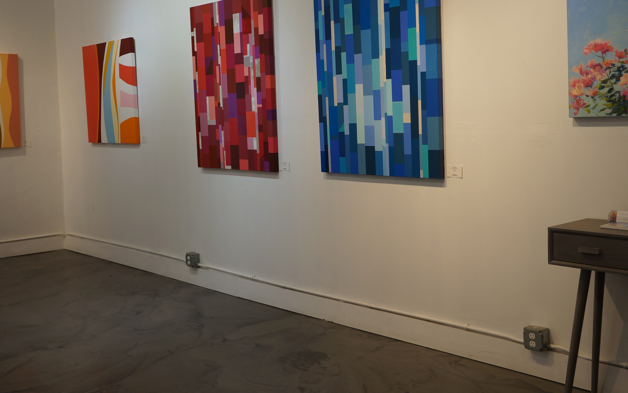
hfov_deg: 50.8
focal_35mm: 39
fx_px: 662
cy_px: 154
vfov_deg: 32.9
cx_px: 316
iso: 100
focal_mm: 19
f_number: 4
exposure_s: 1/60
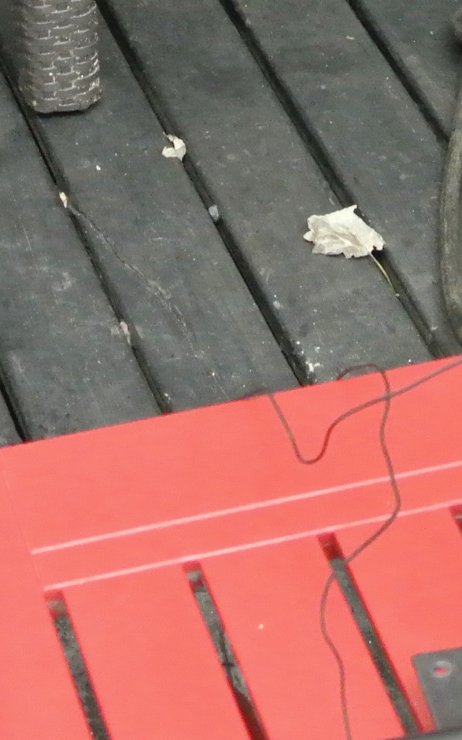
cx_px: 404
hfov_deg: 8.5
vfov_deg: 13.5
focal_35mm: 154
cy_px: 179
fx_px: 3102
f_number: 4.2
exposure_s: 1/15
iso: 2200
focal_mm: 15.7
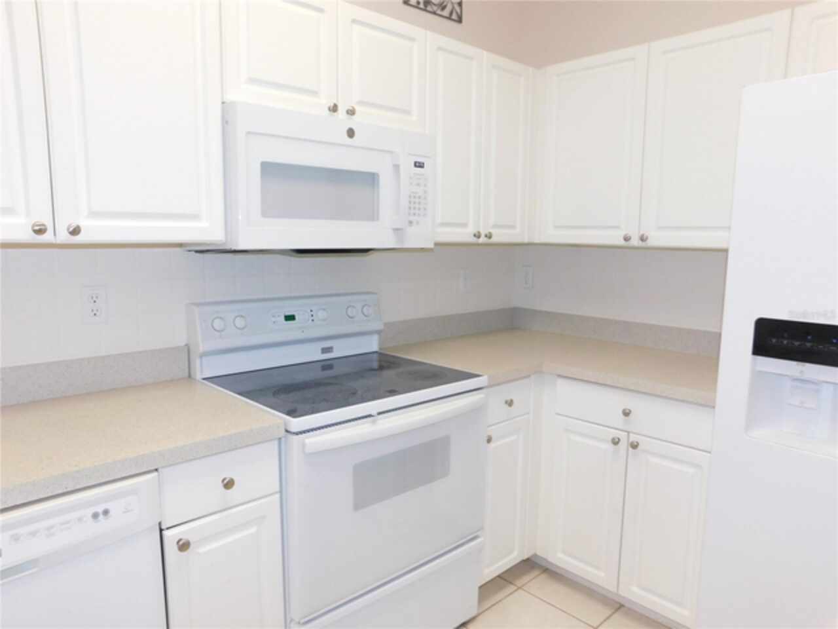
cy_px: 314
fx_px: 581
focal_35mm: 24
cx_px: 419
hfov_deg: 71.6
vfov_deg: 56.8
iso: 140
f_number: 3
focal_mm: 4.1
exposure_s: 1/30
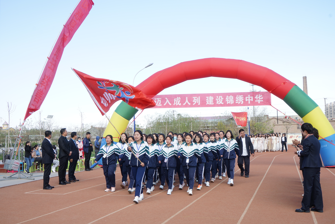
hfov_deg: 47.4
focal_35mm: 41
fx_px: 381
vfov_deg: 32.6
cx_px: 168
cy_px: 112
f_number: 7.1
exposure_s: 1/100
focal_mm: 41
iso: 100
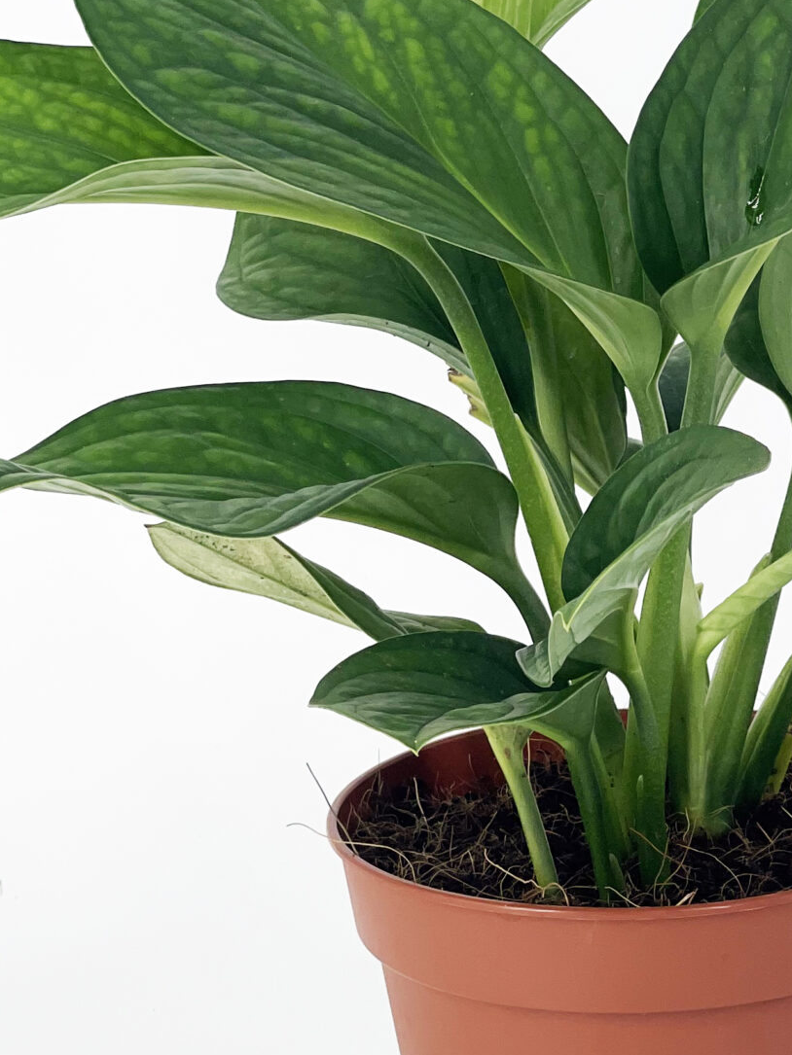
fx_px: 4606
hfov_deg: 9.8
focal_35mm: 151
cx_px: 622
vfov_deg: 13.1
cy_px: 486
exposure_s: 1/346
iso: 20
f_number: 2.2
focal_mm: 7.5
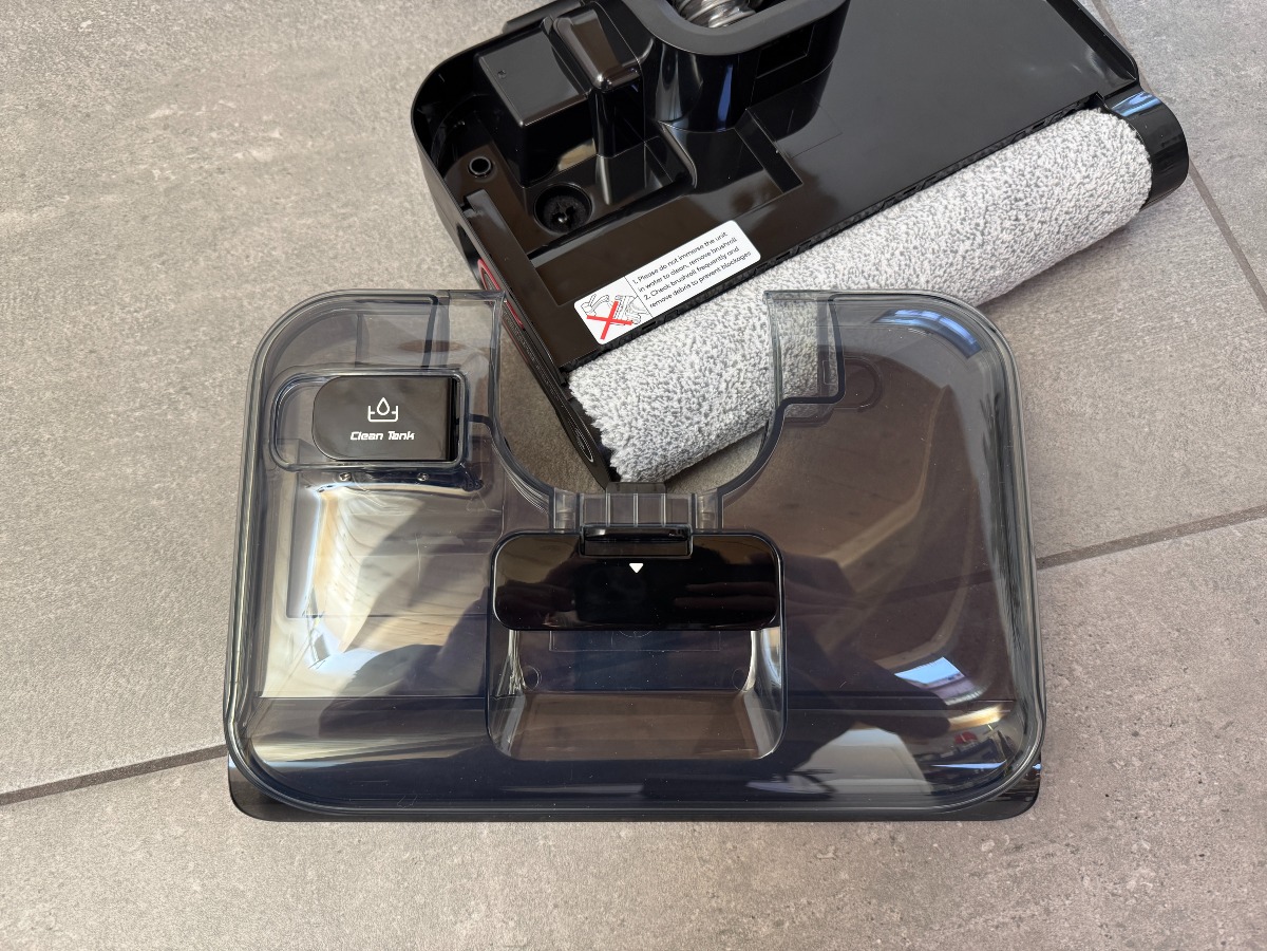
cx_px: 634
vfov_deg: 56.8
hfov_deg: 71.6
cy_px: 476
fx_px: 878
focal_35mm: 24
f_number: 1.78
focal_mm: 6.76
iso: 200
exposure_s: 1/50
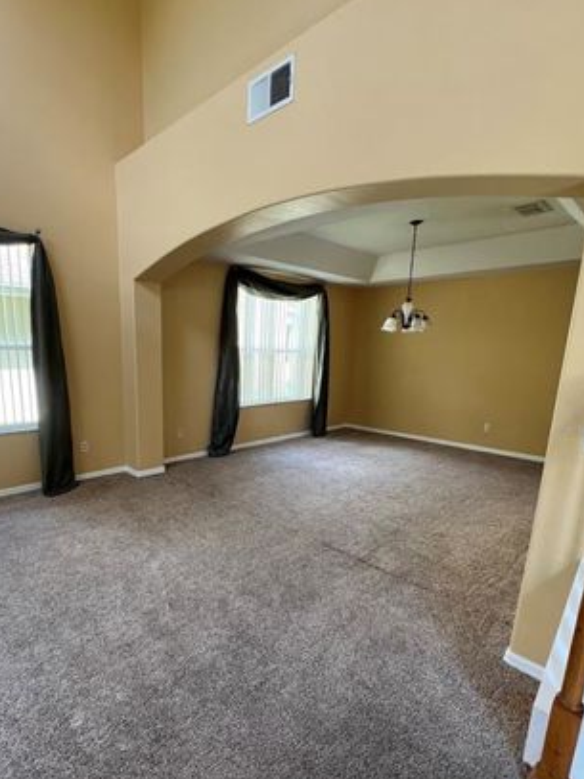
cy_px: 429
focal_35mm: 17
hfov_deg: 74.0
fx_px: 383
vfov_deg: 90.7
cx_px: 238
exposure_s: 1/99
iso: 100
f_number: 1.8
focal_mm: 1.57
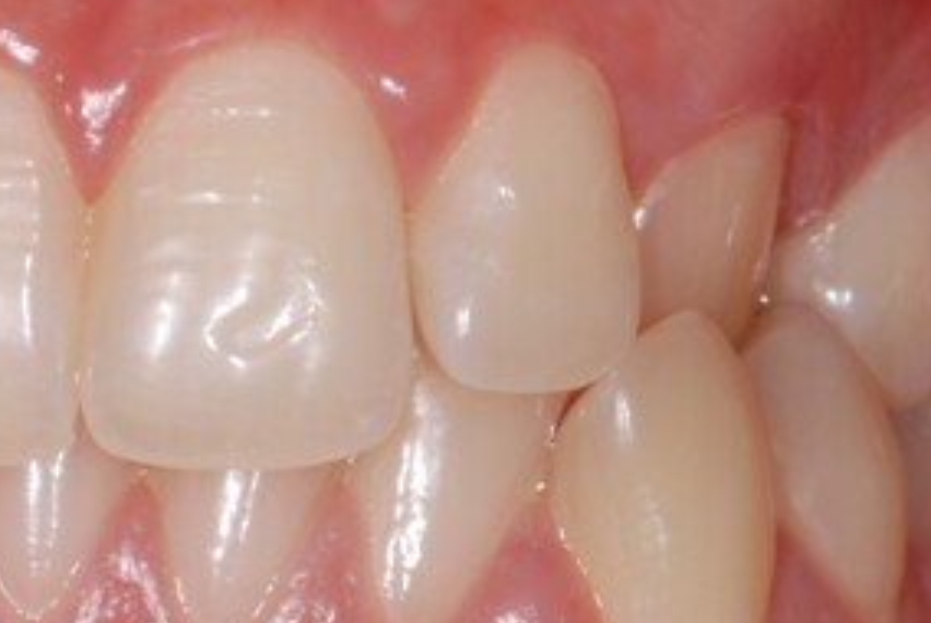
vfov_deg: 2.8
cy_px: 512
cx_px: 200
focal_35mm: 498
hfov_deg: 4.1
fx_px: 12881
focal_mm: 105
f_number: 22
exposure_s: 1/125
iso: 100
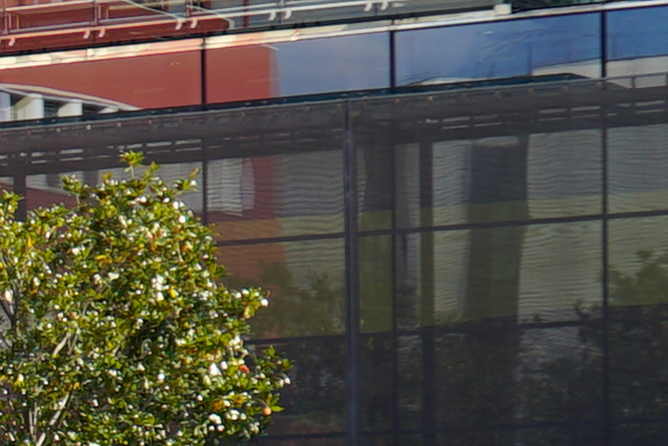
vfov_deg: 5.6
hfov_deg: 7.5
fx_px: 4493
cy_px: 848
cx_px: -1285
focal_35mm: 242
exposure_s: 1/80
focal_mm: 38
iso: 100
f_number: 9
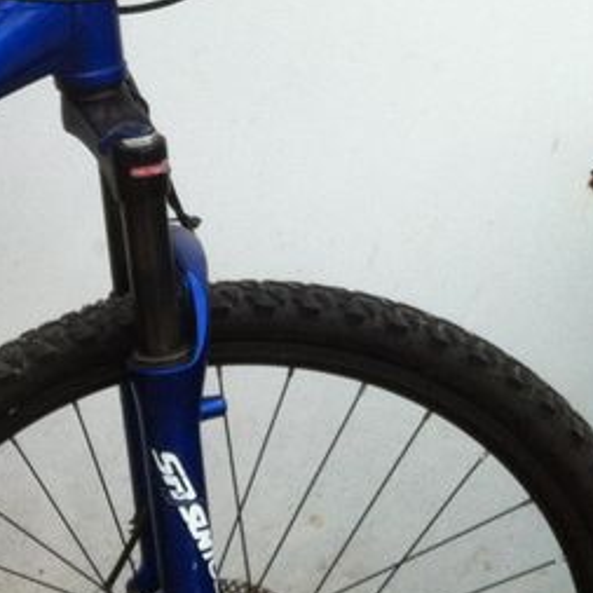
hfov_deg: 13.2
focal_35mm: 122
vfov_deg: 14.3
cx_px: -377
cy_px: 376
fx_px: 2365
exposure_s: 1/736
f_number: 2.8
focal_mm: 3.85
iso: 80
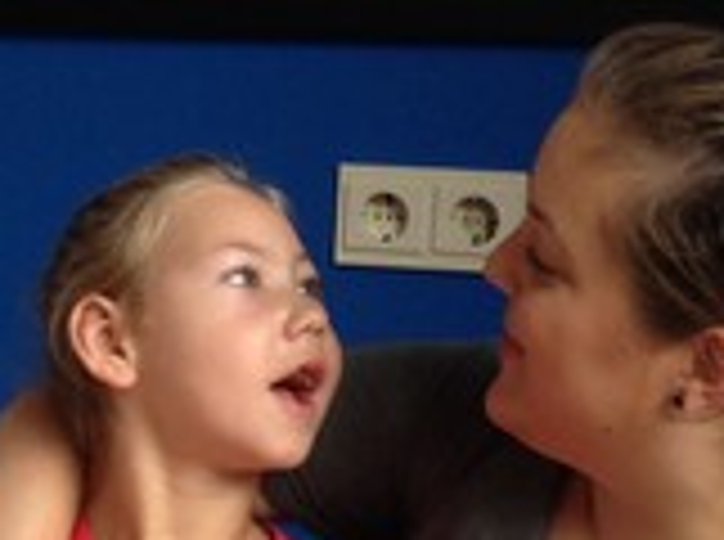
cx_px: 72
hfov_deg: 13.3
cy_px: 135
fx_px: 3089
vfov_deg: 10.0
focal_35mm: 148
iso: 64
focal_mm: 4.12
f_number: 2.4
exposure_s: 1/60
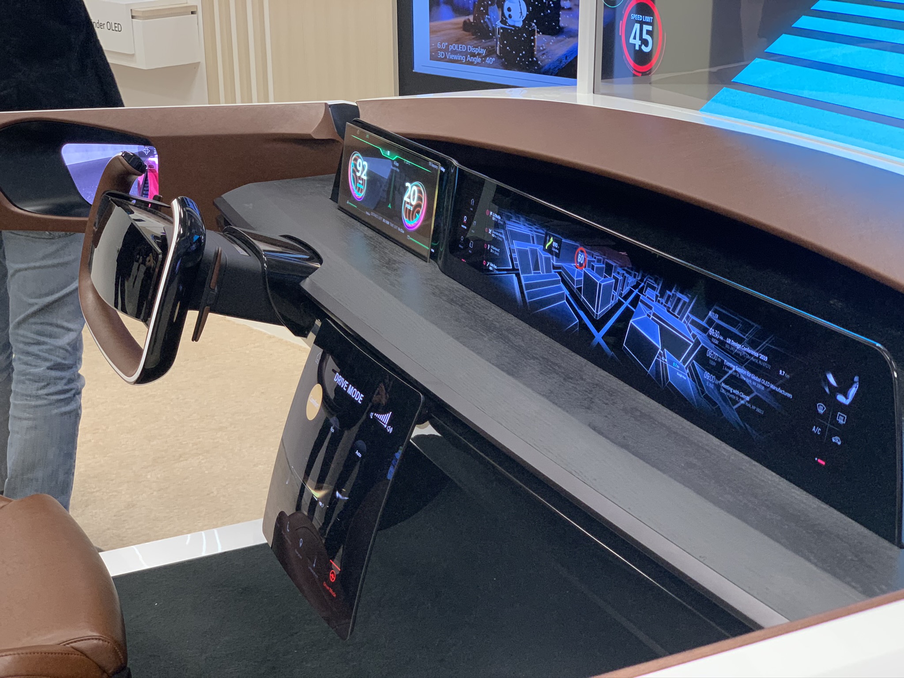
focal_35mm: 52
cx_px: 452
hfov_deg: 36.8
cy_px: 339
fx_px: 1358
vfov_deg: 28.0
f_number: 2.4
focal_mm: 6
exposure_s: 1/60
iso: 250
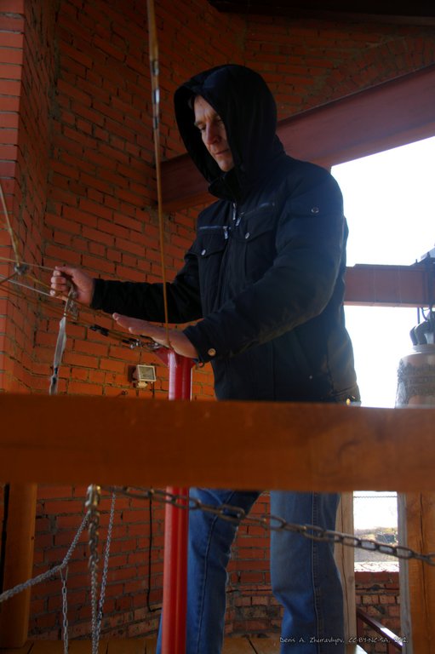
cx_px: 218
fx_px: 653
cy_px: 327
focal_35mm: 36
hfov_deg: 36.8
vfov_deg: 53.2
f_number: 5.6
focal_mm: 24
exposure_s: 1/125
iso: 200
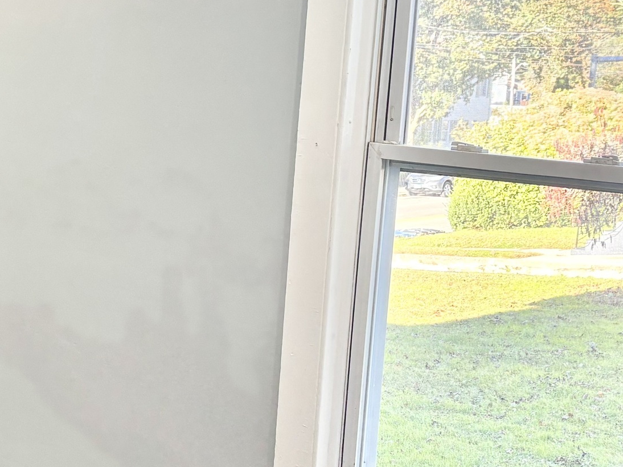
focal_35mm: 73
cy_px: 238
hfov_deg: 25.4
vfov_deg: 20.2
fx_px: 1314
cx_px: 6
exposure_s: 1/120
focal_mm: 5.96
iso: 100
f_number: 1.6
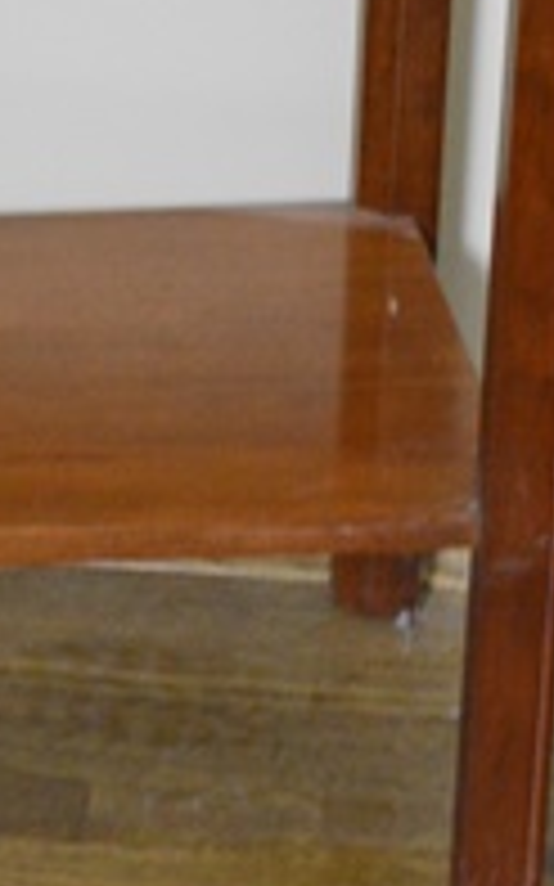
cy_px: 468
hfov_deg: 6.3
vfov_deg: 10.2
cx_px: -203
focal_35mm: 205
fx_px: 4956
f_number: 5.3
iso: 2500
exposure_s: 1/30
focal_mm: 44
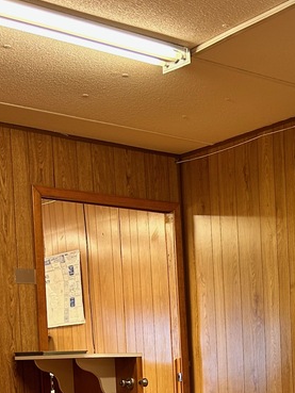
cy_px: 415
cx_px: 345
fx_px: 863
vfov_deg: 24.2
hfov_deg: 18.5
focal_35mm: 76
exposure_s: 1/60
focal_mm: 5.7
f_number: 1.5
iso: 64
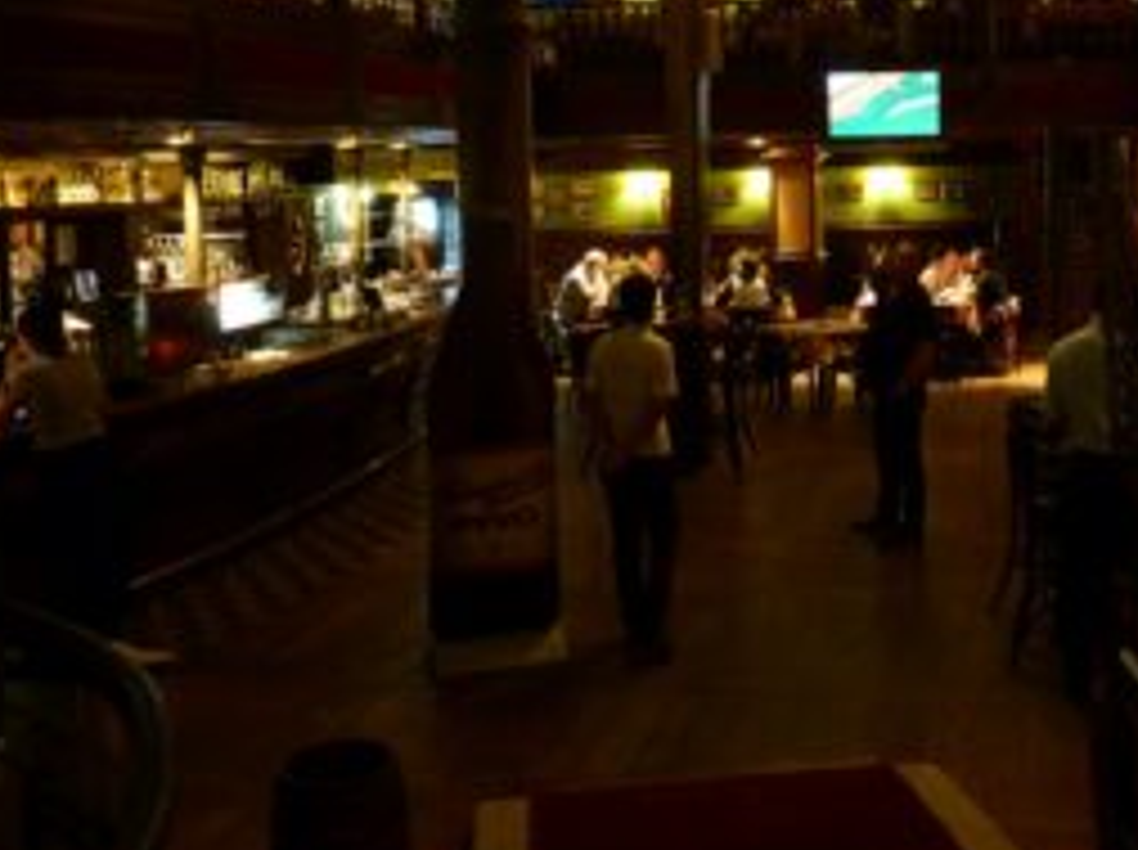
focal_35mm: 42
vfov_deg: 33.9
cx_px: 821
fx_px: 1379
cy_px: 261
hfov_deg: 43.7
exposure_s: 1/8
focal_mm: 4.9
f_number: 3.3
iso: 640
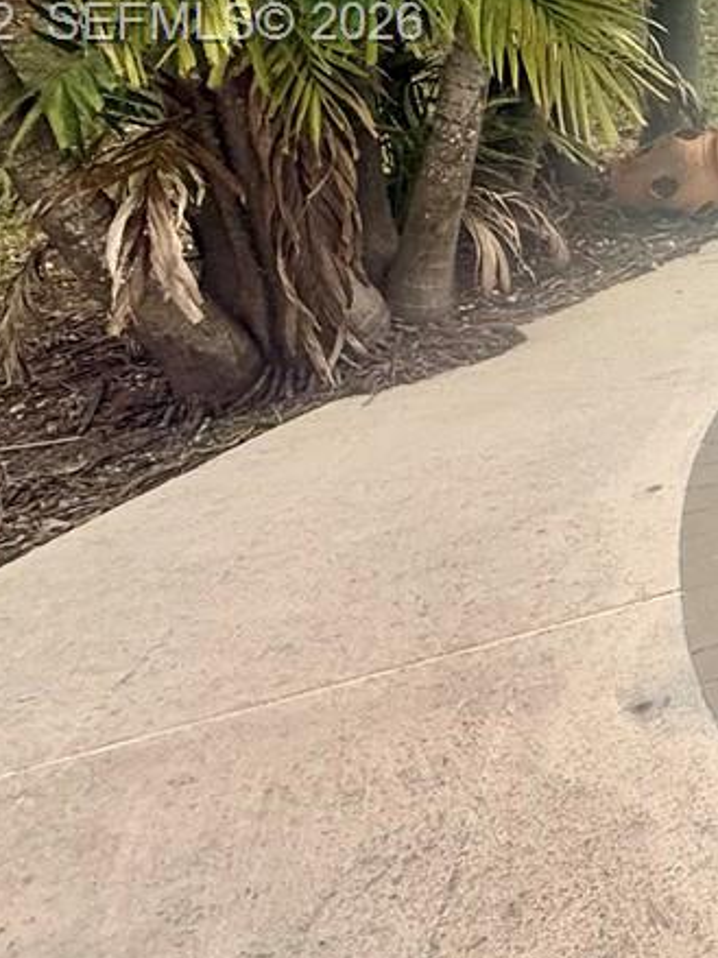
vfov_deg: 34.5
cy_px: 26
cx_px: 1491
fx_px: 1411
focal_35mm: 51
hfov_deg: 17.9
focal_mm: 2.22
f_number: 2.2
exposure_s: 1/1087
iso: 50
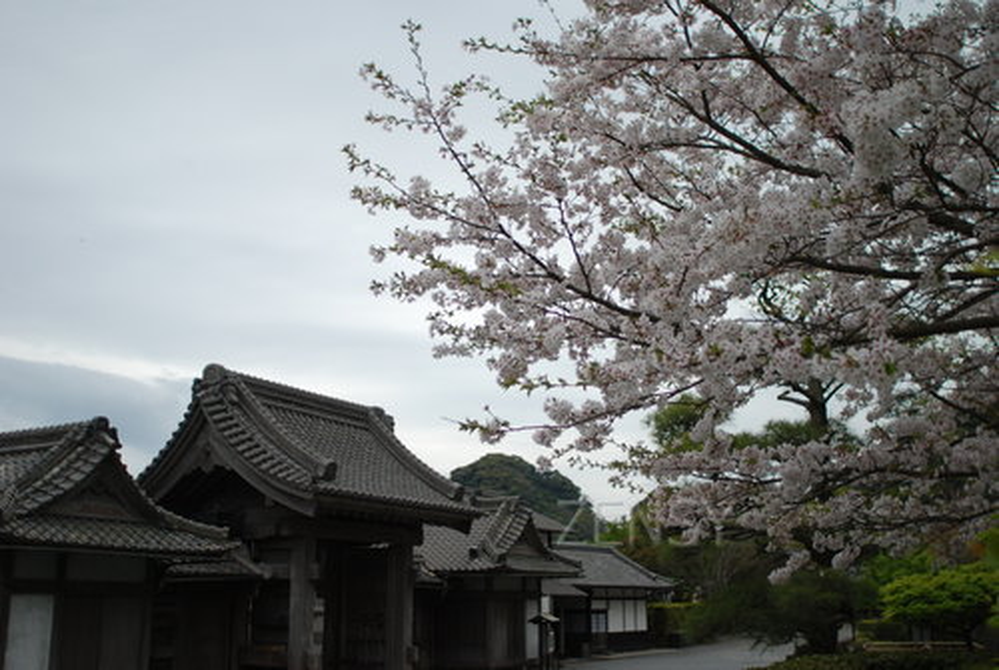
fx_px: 1000
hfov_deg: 53.1
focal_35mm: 36
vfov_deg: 37.0
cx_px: 500
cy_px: 335
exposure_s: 1/1000
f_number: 1.8
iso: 160
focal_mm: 24
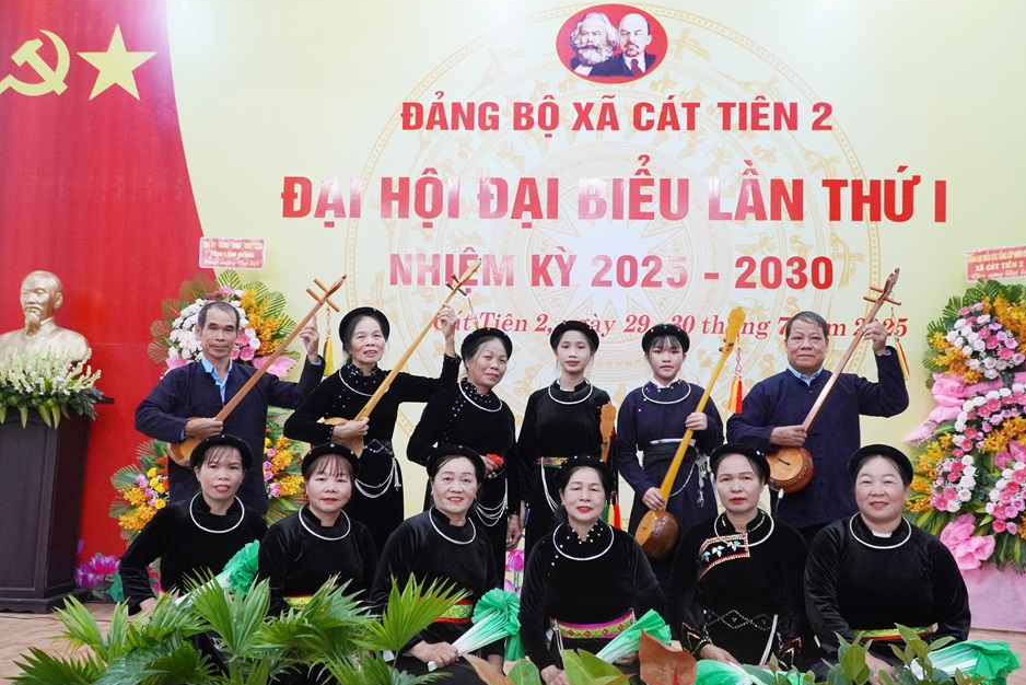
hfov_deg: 56.4
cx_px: 529
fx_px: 956
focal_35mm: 34
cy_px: 357
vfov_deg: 39.4
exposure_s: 1/160
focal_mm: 21
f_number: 4
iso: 2500
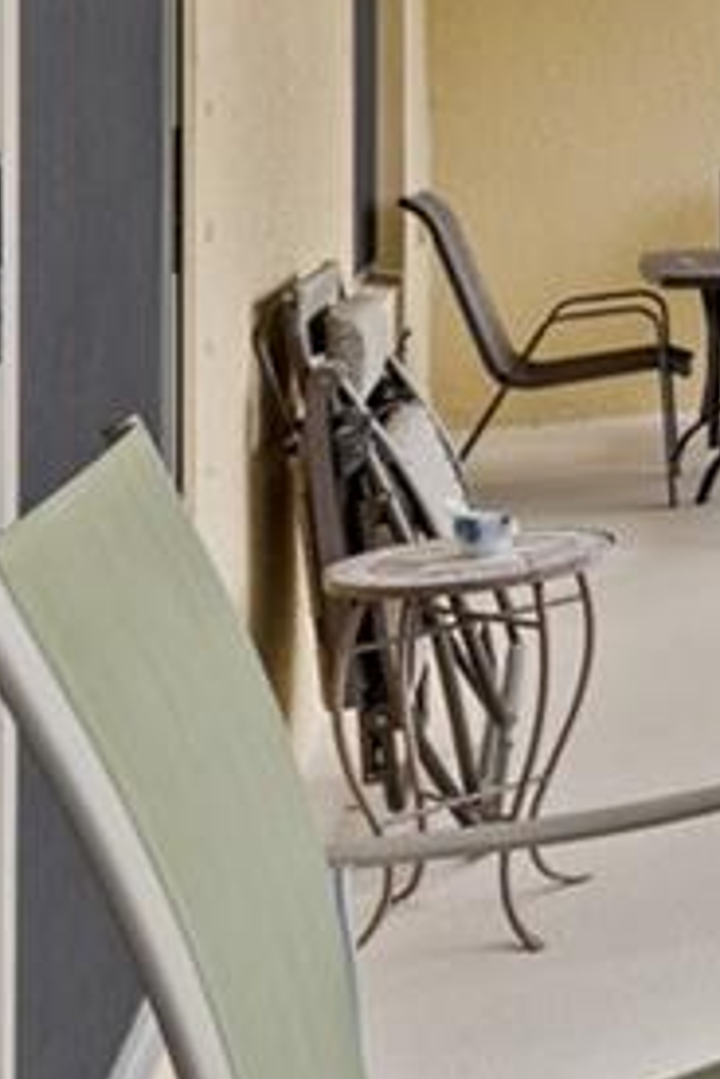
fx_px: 1890
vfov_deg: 30.1
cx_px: 1765
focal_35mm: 63
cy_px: 45
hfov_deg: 14.1
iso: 100
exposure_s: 1/80
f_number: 7.1
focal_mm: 17
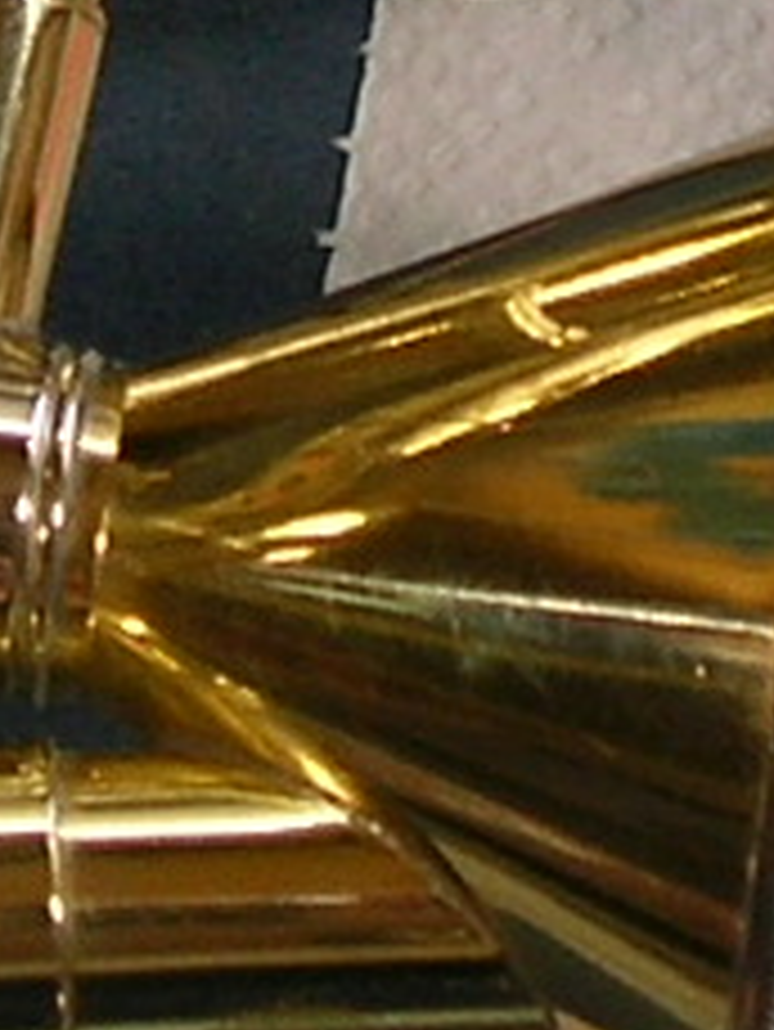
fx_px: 7893
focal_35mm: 265
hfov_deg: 5.6
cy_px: -351
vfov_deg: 7.4
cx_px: -40
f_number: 3.5
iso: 50
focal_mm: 5.8
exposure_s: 1/37.3
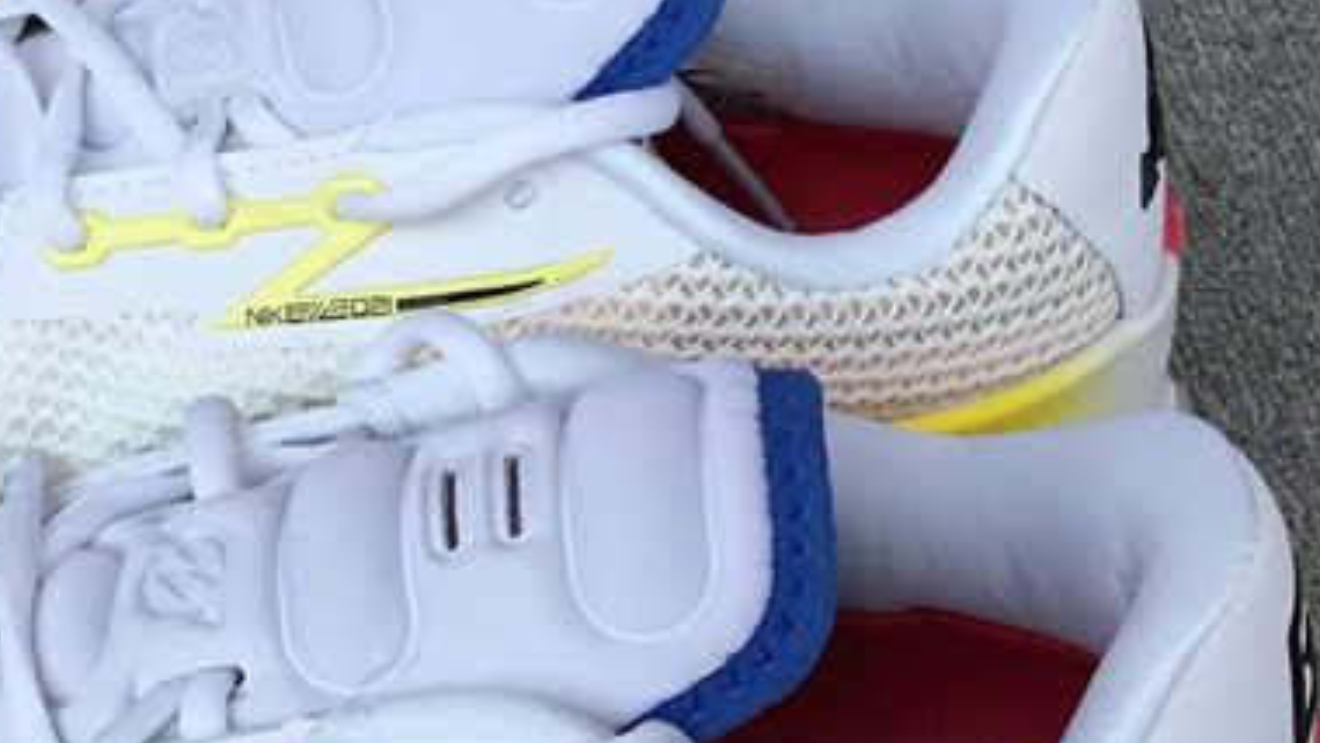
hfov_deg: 25.8
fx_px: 2801
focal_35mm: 80
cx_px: 177
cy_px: 575
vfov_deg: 15.0
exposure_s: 1/599
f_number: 2.4
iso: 25
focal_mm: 3.3
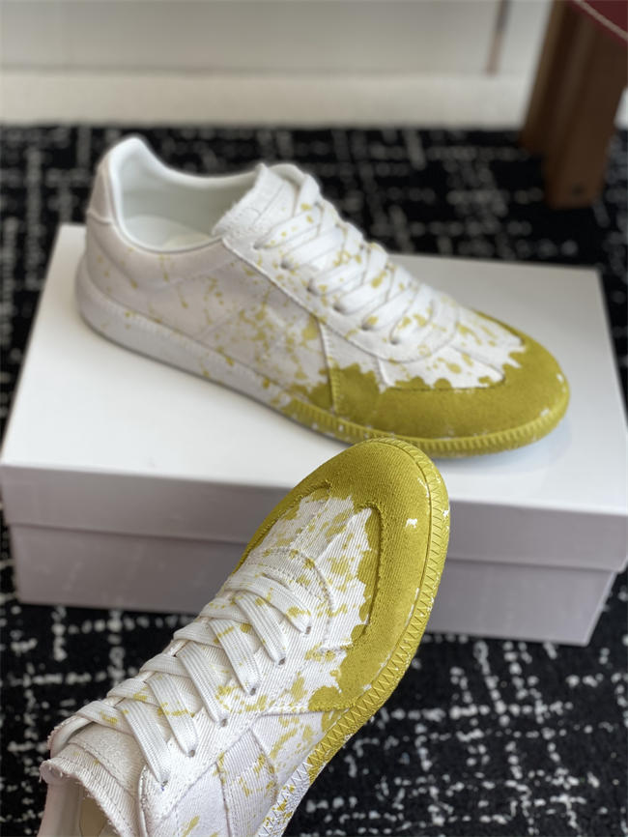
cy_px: 418
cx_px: 314
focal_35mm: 52
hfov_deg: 28.0
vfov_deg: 36.8
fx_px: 1257
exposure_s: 1/124
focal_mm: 6
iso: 20
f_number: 2
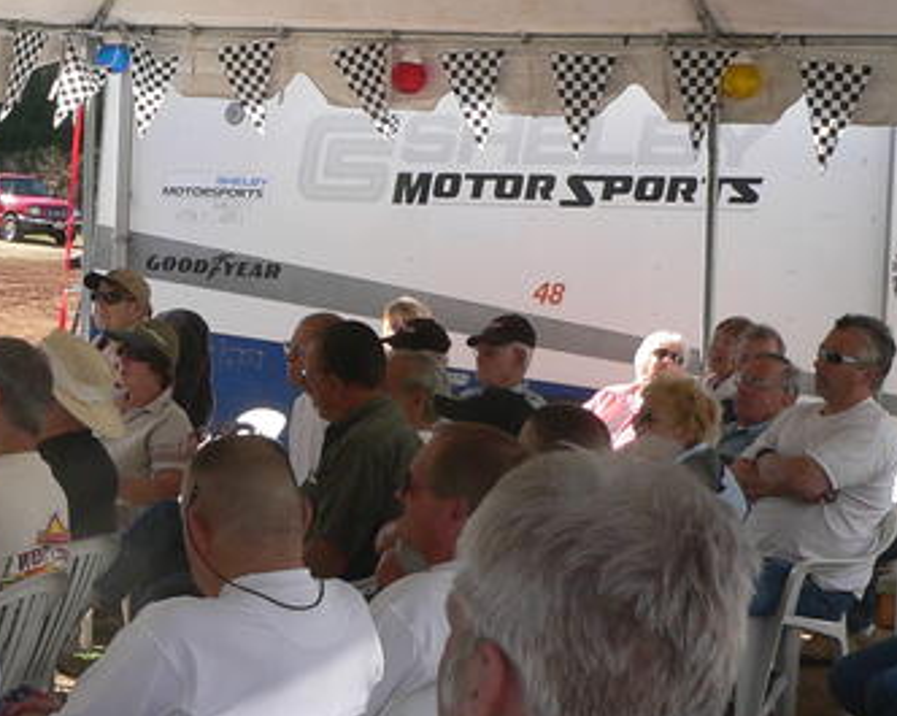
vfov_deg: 16.4
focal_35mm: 93
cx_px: -11
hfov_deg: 20.0
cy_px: 531
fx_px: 2467
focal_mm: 6.7
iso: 80
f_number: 4
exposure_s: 1/200
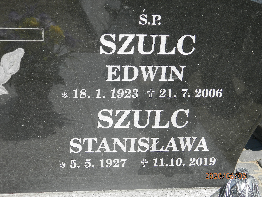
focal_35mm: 82
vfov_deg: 18.0
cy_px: 98
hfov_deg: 23.8
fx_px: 621
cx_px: 131
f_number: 4.2
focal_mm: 14.6
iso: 80
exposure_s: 1/400
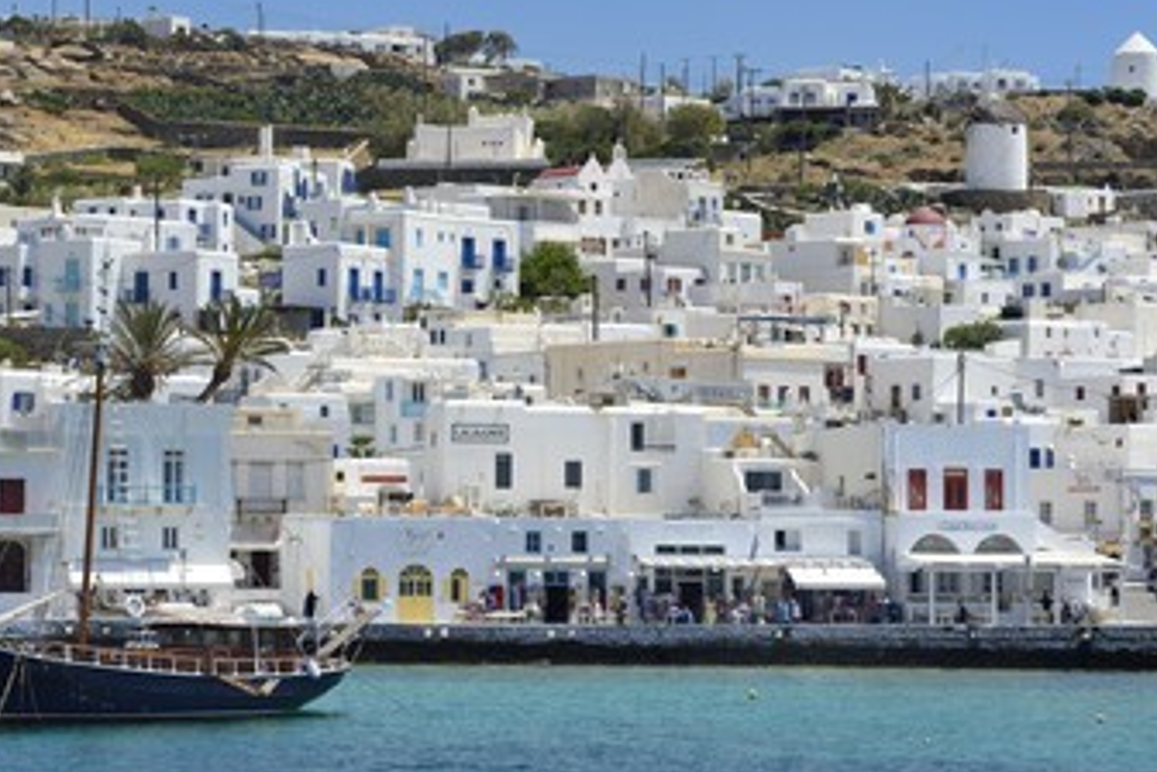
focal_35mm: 125
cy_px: 376
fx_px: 4017
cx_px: 530
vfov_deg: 11.0
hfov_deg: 16.4
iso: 200
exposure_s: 1/400
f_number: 11
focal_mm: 100
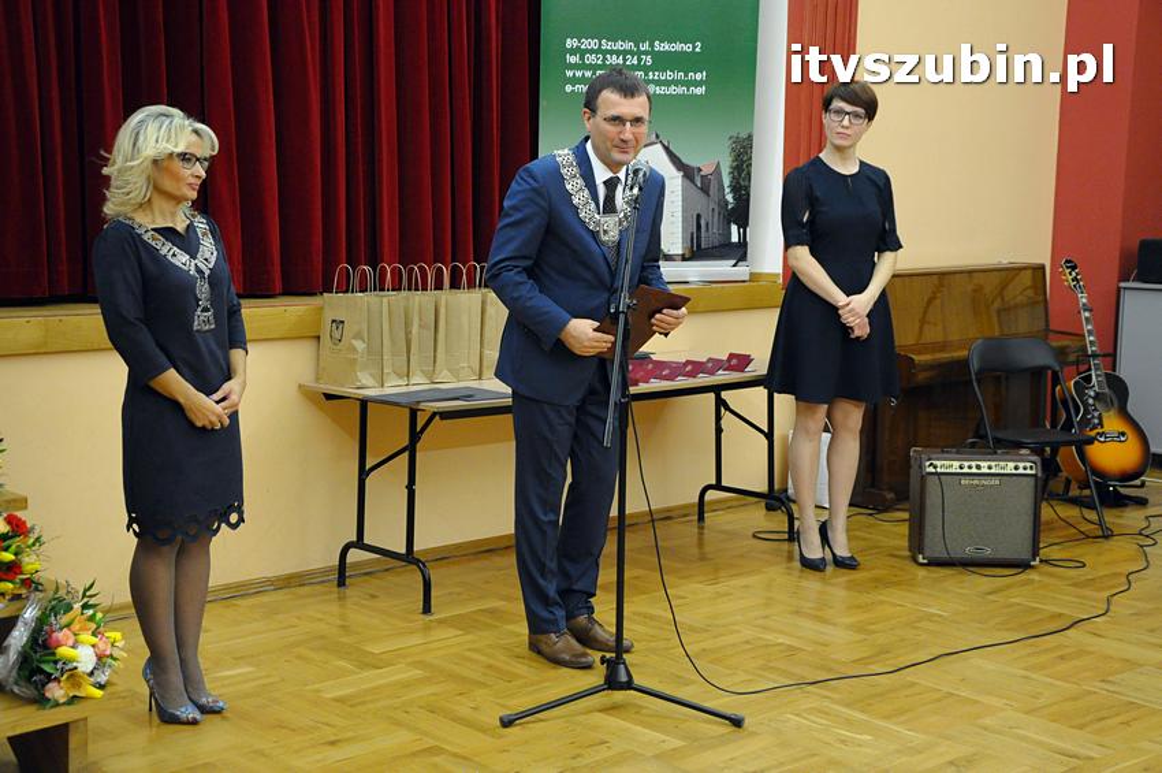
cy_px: 386
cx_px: 581
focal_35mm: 52
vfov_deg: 25.7
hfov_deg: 37.9
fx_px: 1693
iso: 2500
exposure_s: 1/80
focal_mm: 35
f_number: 5.6
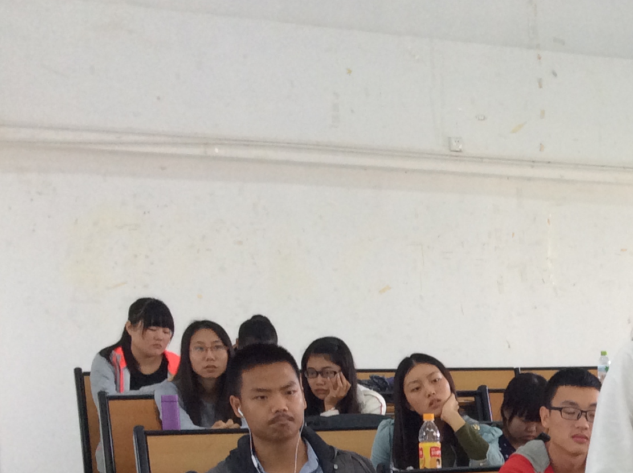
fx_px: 1406
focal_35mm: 77
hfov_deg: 23.8
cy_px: 541
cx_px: 690
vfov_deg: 18.3
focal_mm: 3.3
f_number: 2.4
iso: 80
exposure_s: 1/25
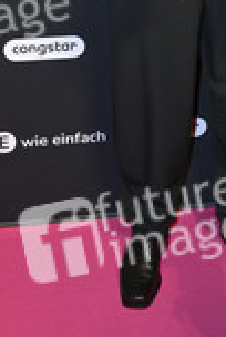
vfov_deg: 21.8
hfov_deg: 16.2
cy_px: -102
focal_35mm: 84
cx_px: 197
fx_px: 787
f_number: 5
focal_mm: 32
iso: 2000
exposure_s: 1/200
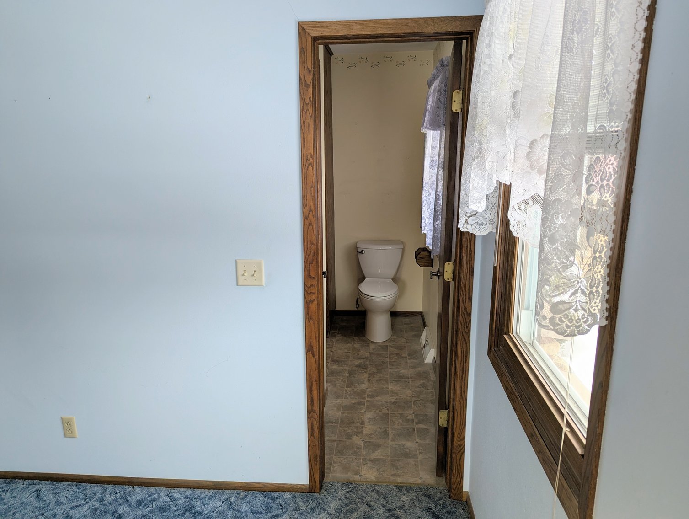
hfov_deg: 71.5
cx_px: 344
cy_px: 260
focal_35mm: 24
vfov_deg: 56.9
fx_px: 478
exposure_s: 1/88.3
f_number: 1.85
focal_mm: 6.81
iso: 55
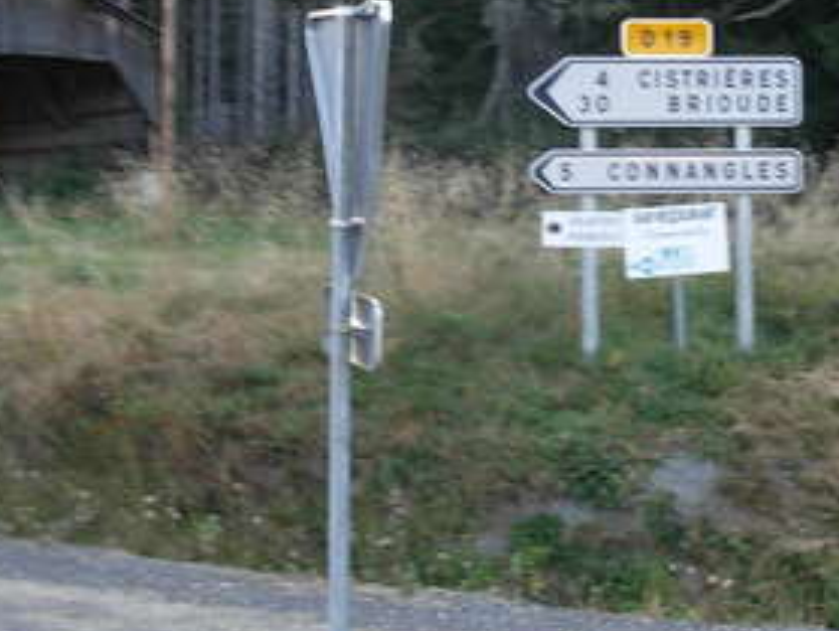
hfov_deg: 23.7
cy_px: 148
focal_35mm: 82
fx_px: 1989
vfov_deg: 17.9
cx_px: 546
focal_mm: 6.3
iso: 79
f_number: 2.9
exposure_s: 1/65.8
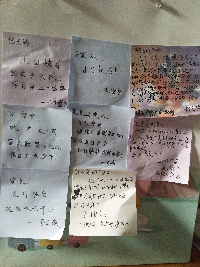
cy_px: 134
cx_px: 100
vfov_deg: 67.3
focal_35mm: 26
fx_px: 200
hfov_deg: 53.1
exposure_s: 1/33.3
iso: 400
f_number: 2
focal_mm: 3.88
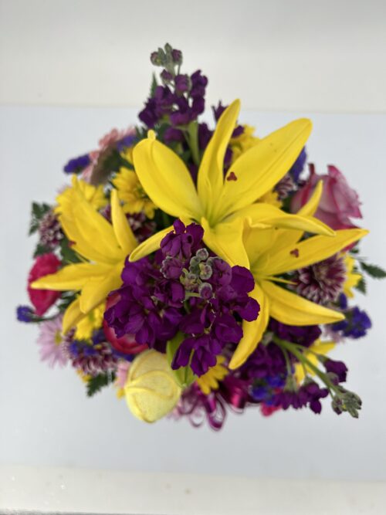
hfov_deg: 53.0
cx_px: 193
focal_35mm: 26
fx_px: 387
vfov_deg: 67.3
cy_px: 258
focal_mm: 5.7
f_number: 1.5
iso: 50
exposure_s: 1/377
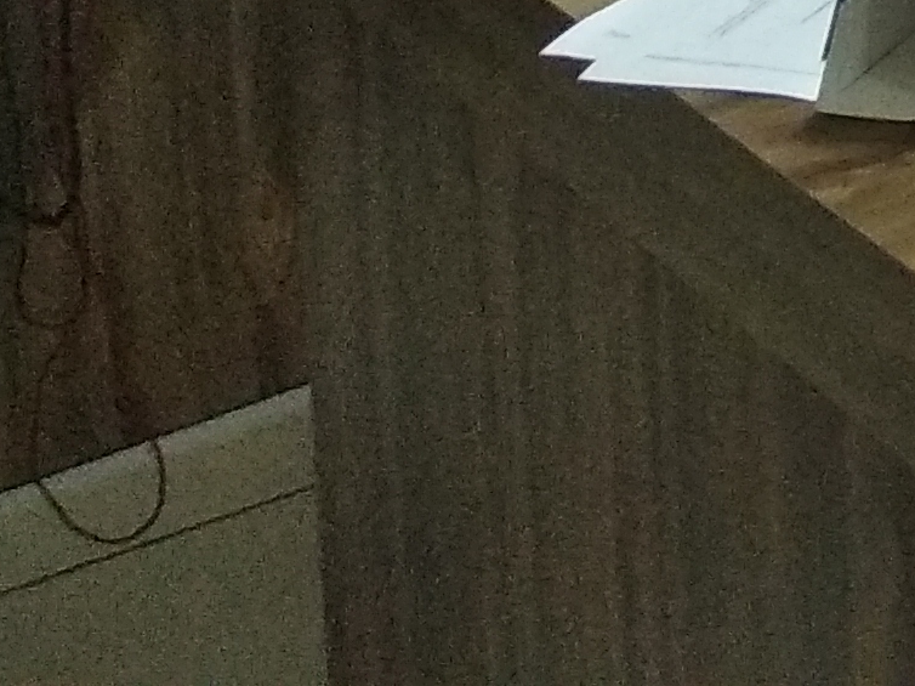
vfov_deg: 9.2
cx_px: 2035
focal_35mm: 138
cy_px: -1134
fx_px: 3647
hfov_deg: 12.1
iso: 800
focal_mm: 3.81
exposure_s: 1/30
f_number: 2.2
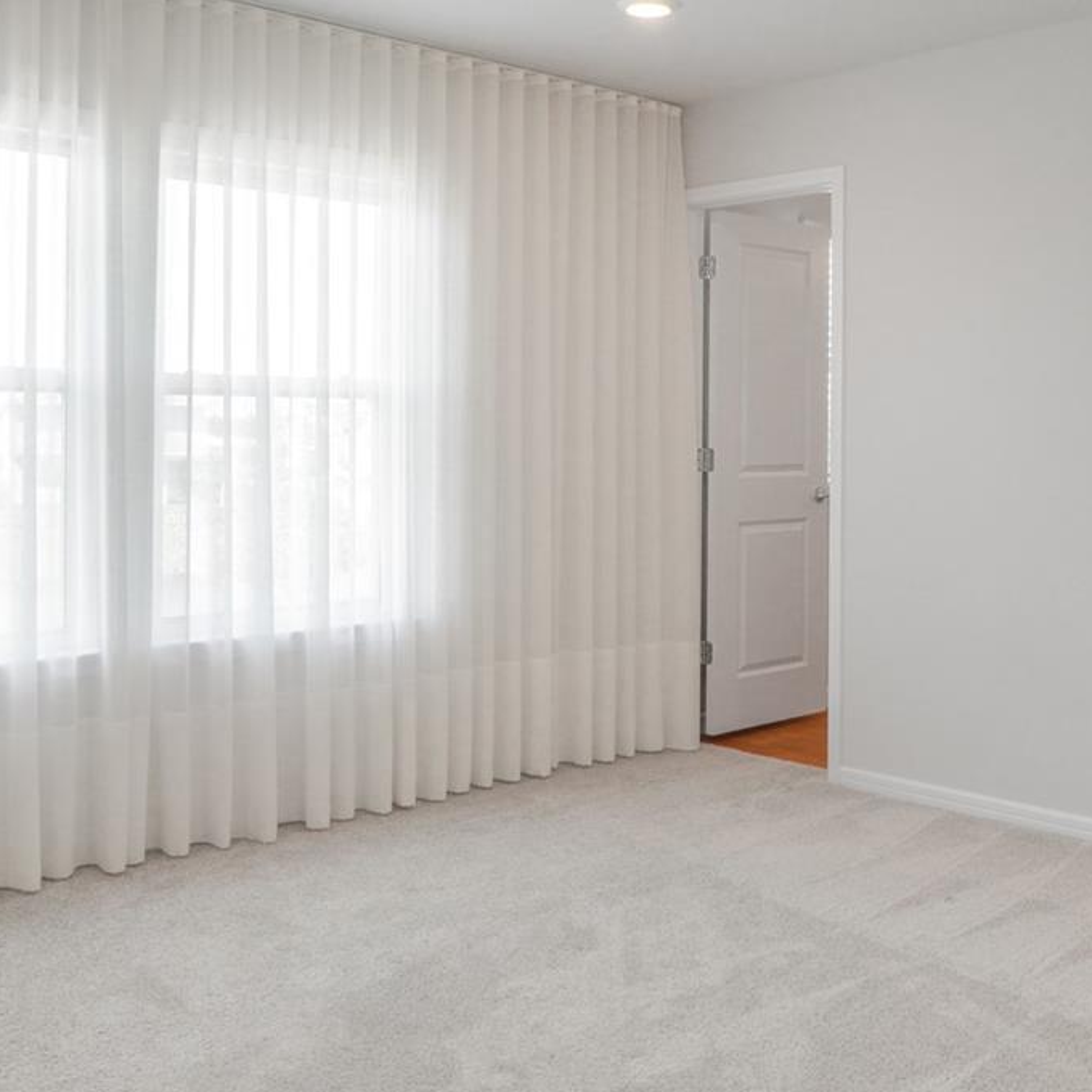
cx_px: 662
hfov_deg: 45.8
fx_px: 1285
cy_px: 392
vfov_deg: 45.5
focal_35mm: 36
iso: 800
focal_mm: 12
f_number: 4.5
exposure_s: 1/200
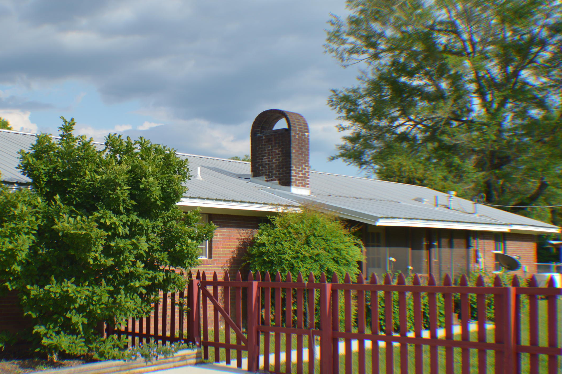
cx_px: 183
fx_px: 858
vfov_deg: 24.6
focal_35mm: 55
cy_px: 171
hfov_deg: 35.9
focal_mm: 26
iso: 100
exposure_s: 1/500
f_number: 4.2
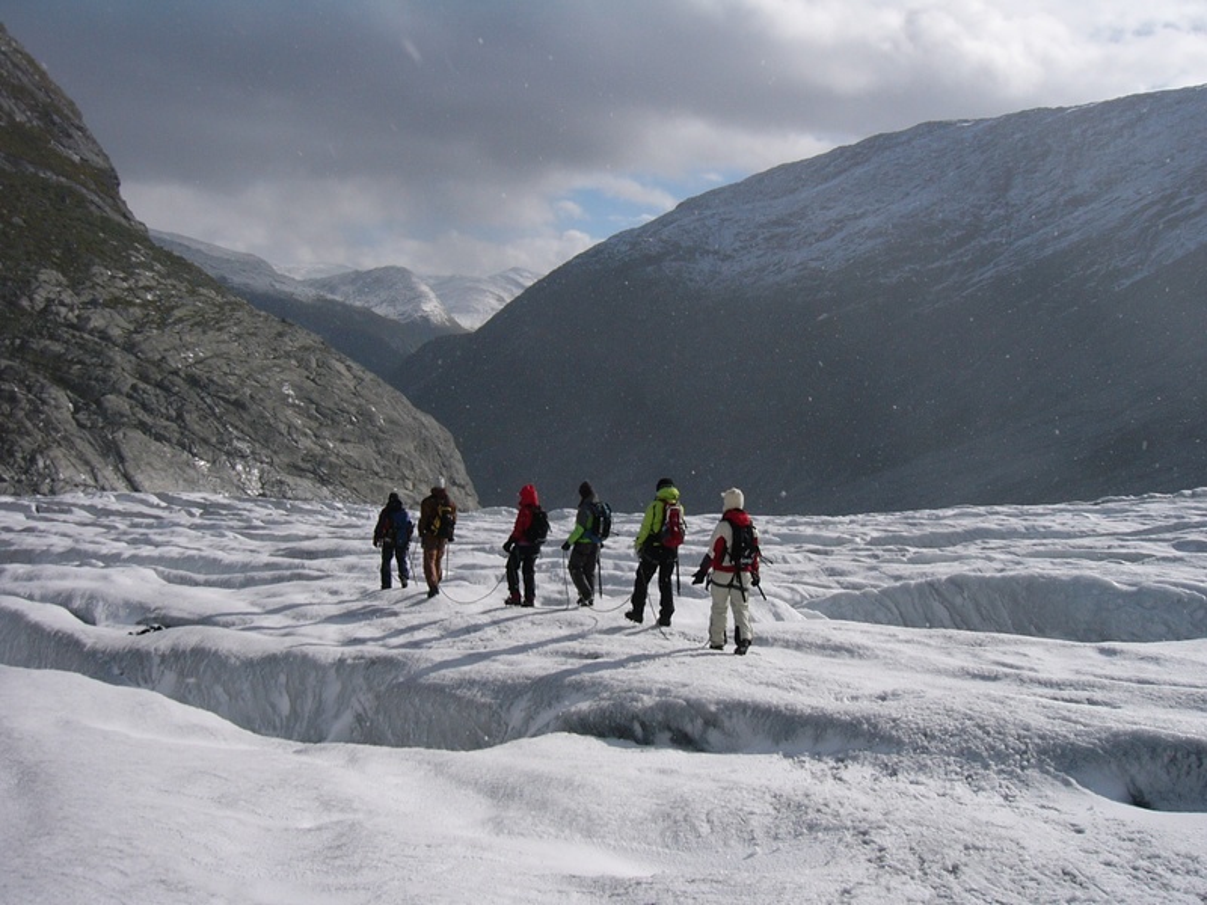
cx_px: 604
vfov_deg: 40.7
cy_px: 452
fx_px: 1220
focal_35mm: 35
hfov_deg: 52.6
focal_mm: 5.8
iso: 50
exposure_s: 1/320
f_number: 8
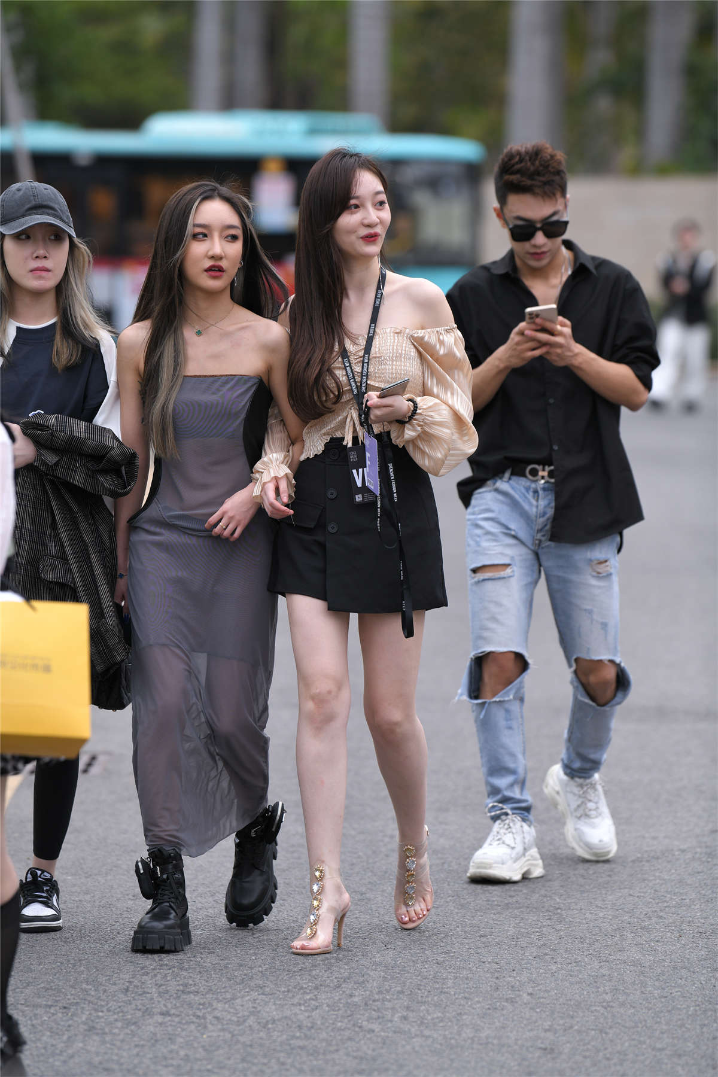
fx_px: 5983
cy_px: 538
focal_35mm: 200
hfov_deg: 6.9
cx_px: 359
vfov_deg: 10.3
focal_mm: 200
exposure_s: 1/800
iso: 200
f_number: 4
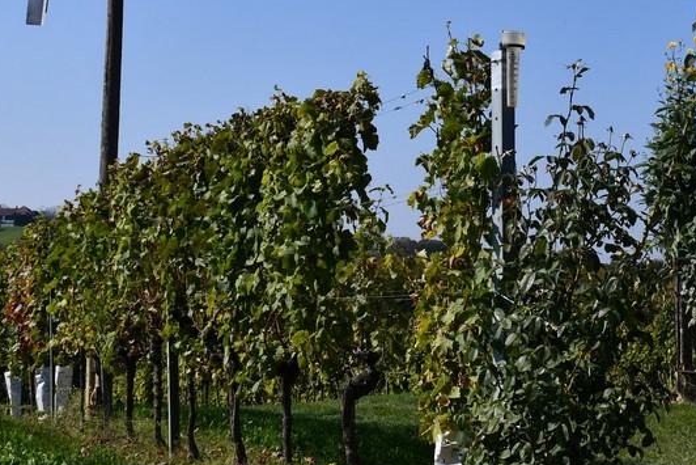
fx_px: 1450
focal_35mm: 75
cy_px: 108
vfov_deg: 18.1
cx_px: 451
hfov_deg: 26.9
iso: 100
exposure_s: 1/320
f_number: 9
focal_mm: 26
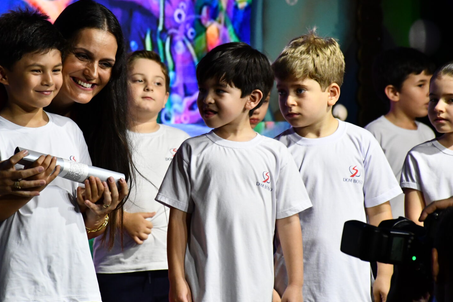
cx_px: 164
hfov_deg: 7.3
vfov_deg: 4.9
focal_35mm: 283
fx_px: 3561
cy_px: 127
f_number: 5.6
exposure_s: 1/320
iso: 3200
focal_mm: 140
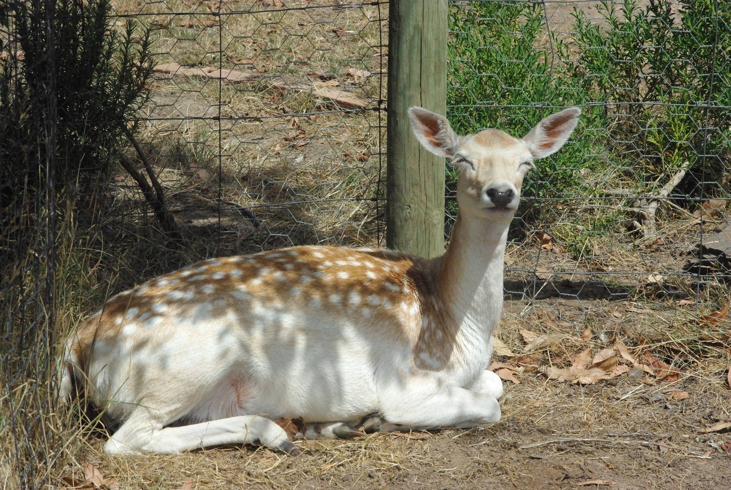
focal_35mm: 112
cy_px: 245
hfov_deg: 18.2
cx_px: 366
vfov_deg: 12.3
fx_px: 2277
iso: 1600
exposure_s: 1/2000
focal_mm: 75
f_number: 11
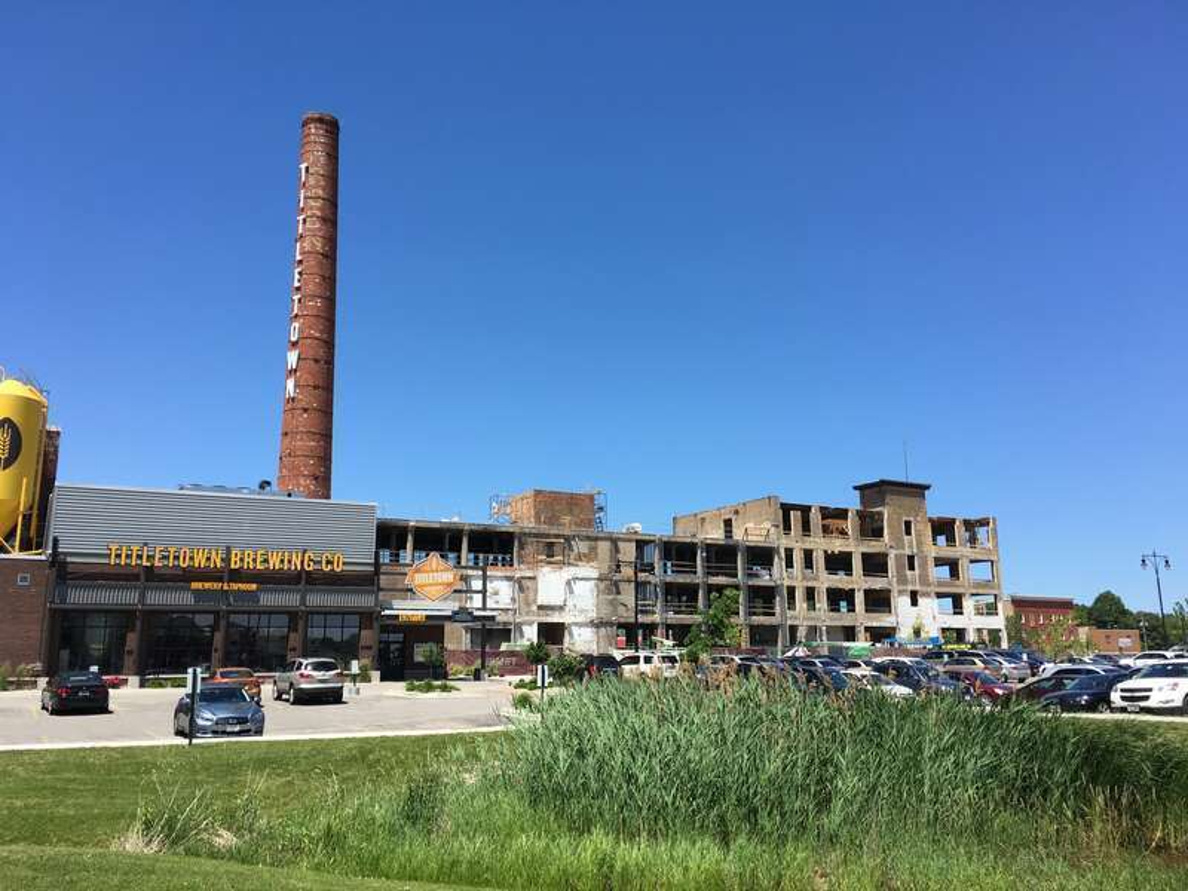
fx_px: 995
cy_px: 446
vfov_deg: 48.2
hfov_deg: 61.7
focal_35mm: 29
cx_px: 594
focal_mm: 4.15
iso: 25
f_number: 2.2
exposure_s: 1/1241
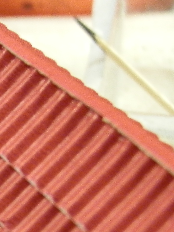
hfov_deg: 7.6
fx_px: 1260
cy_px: 178
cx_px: -177
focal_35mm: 188
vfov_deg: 10.5
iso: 320
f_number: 3.7
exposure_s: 1/8
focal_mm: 10.99
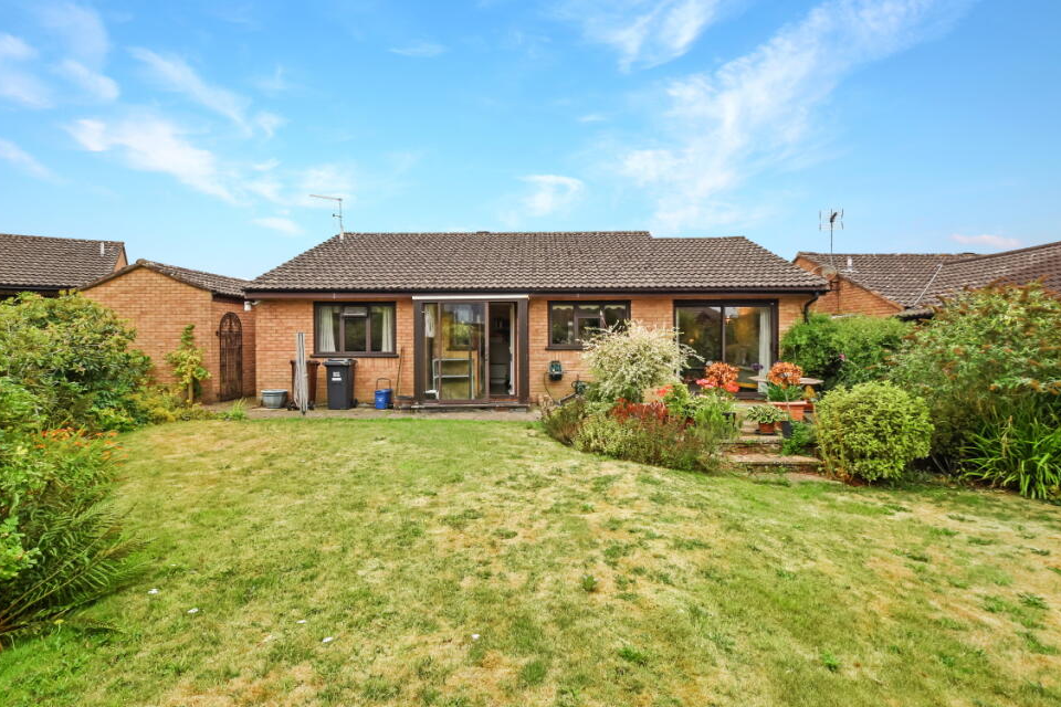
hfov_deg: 96.7
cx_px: 535
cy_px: 342
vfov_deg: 73.7
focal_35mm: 16
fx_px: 472
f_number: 8
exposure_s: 1/250
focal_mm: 10
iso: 125
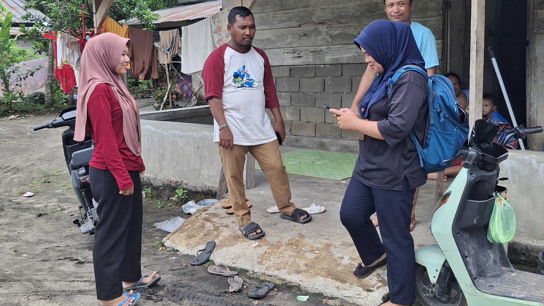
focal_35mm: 42
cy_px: 128
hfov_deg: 48.4
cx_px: 273
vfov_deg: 28.3
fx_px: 606
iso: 32
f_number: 1.8
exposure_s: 1/500
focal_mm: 4.69
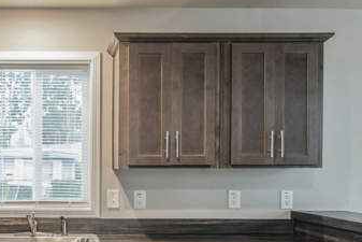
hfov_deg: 47.3
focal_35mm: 38
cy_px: 177
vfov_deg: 34.4
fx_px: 382
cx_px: 61
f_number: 4
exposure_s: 1/50
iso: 640
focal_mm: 16
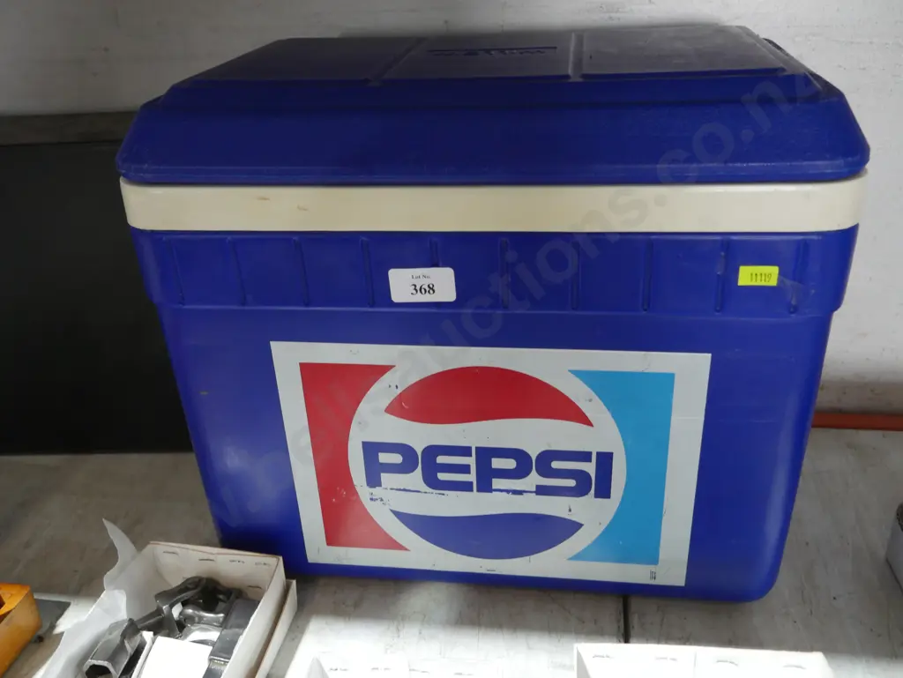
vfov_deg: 44.2
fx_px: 835
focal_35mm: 32
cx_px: 452
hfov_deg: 56.8
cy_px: 339
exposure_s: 1/60
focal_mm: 16
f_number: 3.6
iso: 1250
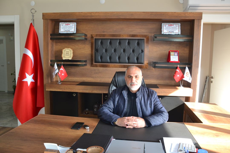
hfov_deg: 67.4
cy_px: 76
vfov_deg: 47.9
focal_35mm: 27
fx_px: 172
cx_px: 115
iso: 400
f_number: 4
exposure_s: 1/60
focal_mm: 18
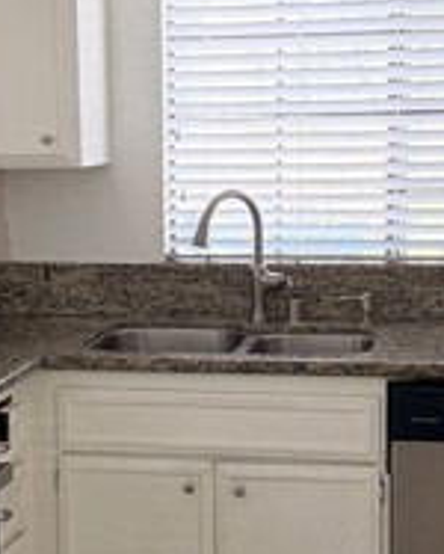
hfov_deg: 19.2
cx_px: 198
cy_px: 308
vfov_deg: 23.8
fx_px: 1312
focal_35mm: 80
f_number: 1.78
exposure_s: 1/60
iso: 320
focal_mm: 6.76
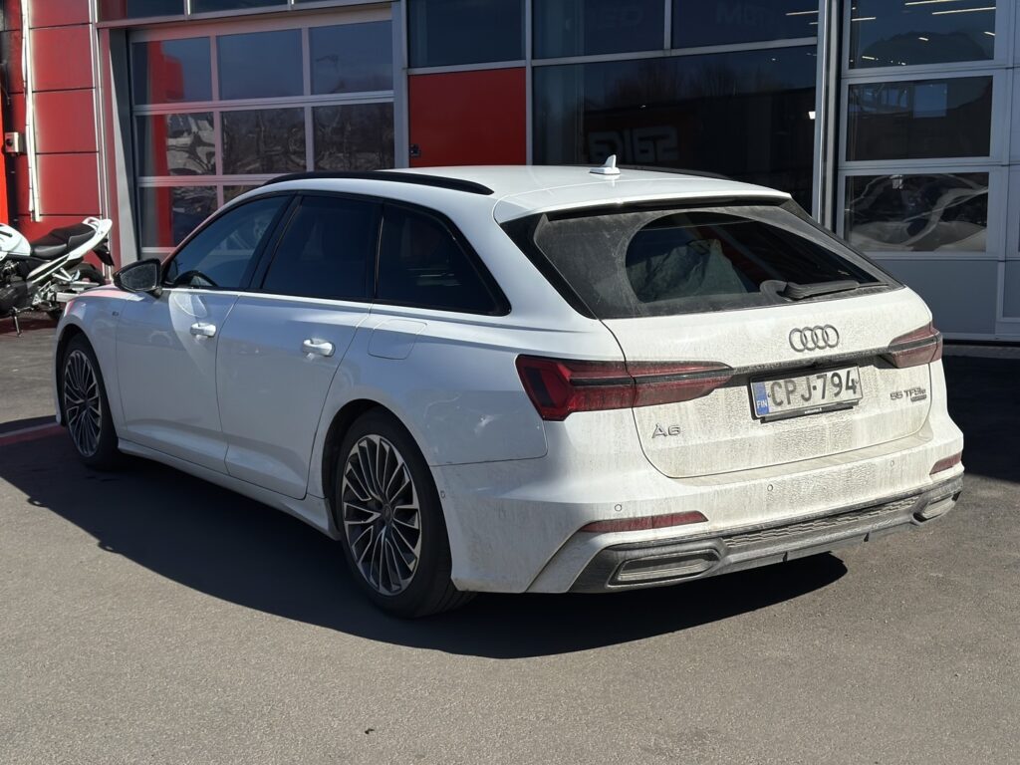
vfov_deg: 30.3
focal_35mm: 48
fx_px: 1414
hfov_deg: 39.7
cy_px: 382
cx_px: 510
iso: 100
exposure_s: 1/13699
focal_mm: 6.86
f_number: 1.78
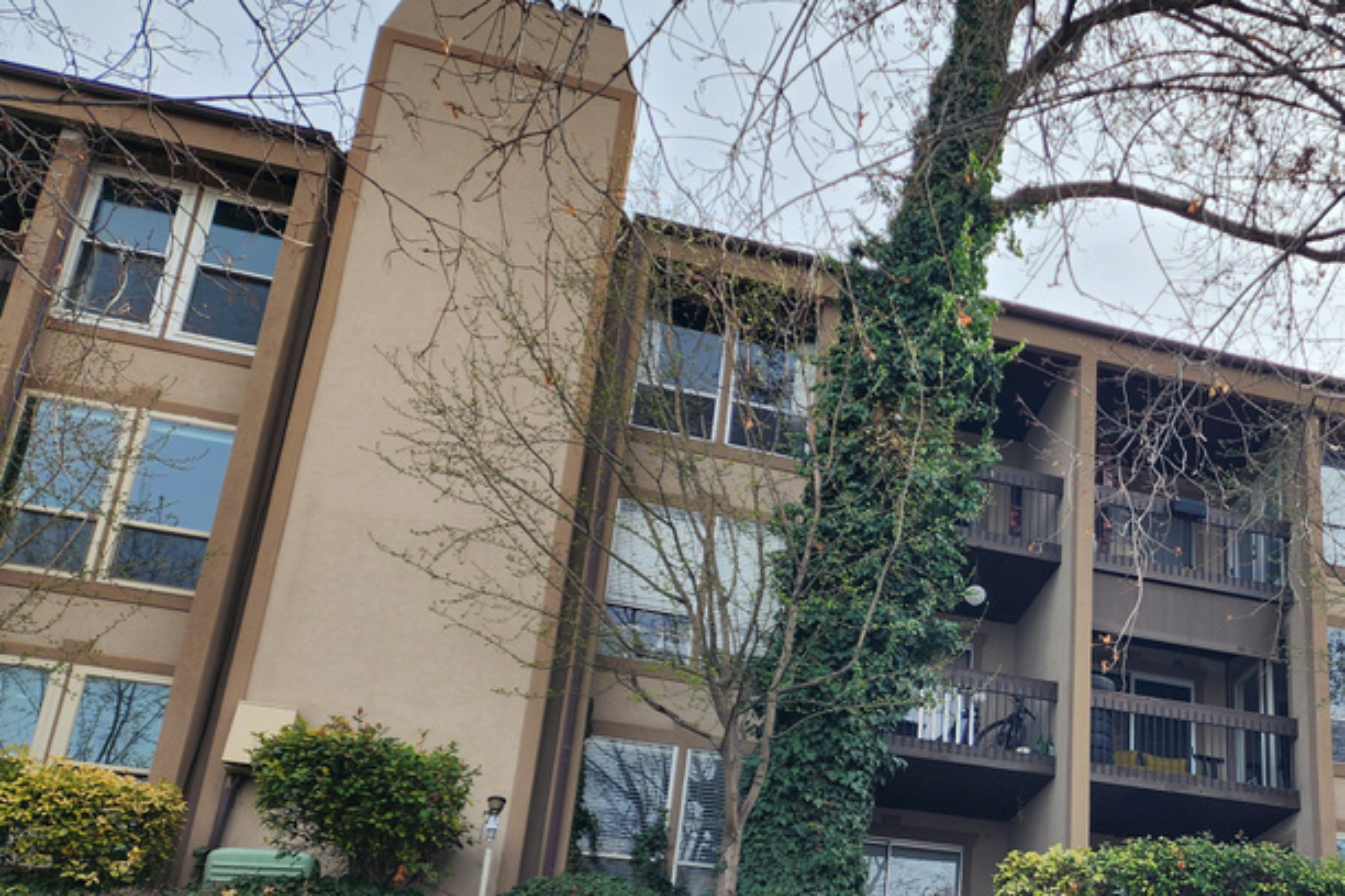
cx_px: 1055
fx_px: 1494
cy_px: 755
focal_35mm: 40
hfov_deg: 46.2
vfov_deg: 32.2
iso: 12
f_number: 1.8
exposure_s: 1/501
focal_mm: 6.4
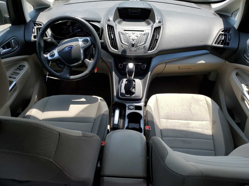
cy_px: 93
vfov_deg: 53.1
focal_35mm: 26
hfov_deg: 67.3
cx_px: 124
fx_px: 187
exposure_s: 1/909
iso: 50
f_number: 1.5
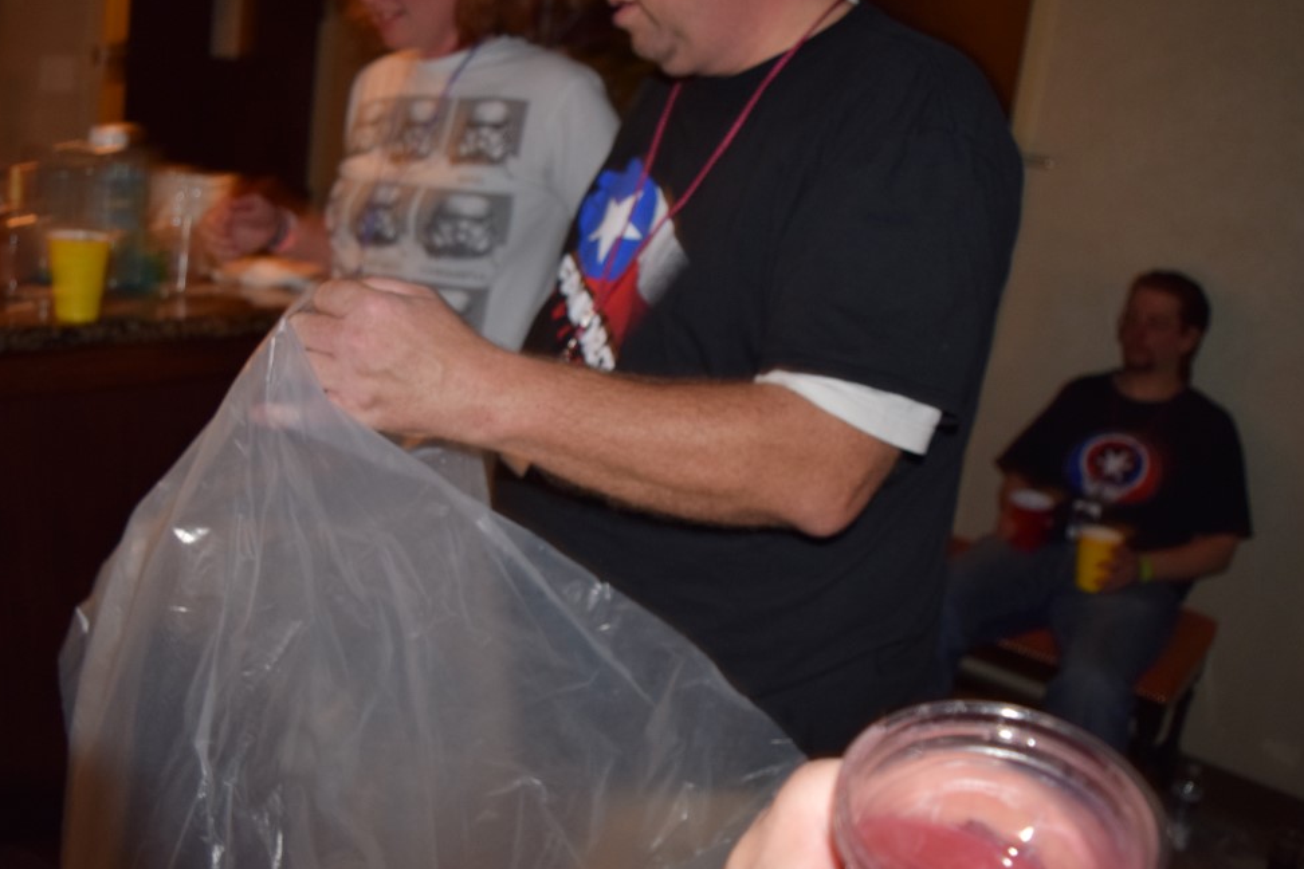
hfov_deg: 58.7
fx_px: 1159
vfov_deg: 41.1
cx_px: 610
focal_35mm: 32
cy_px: 401
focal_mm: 18
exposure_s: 1/60
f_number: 3.5
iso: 720
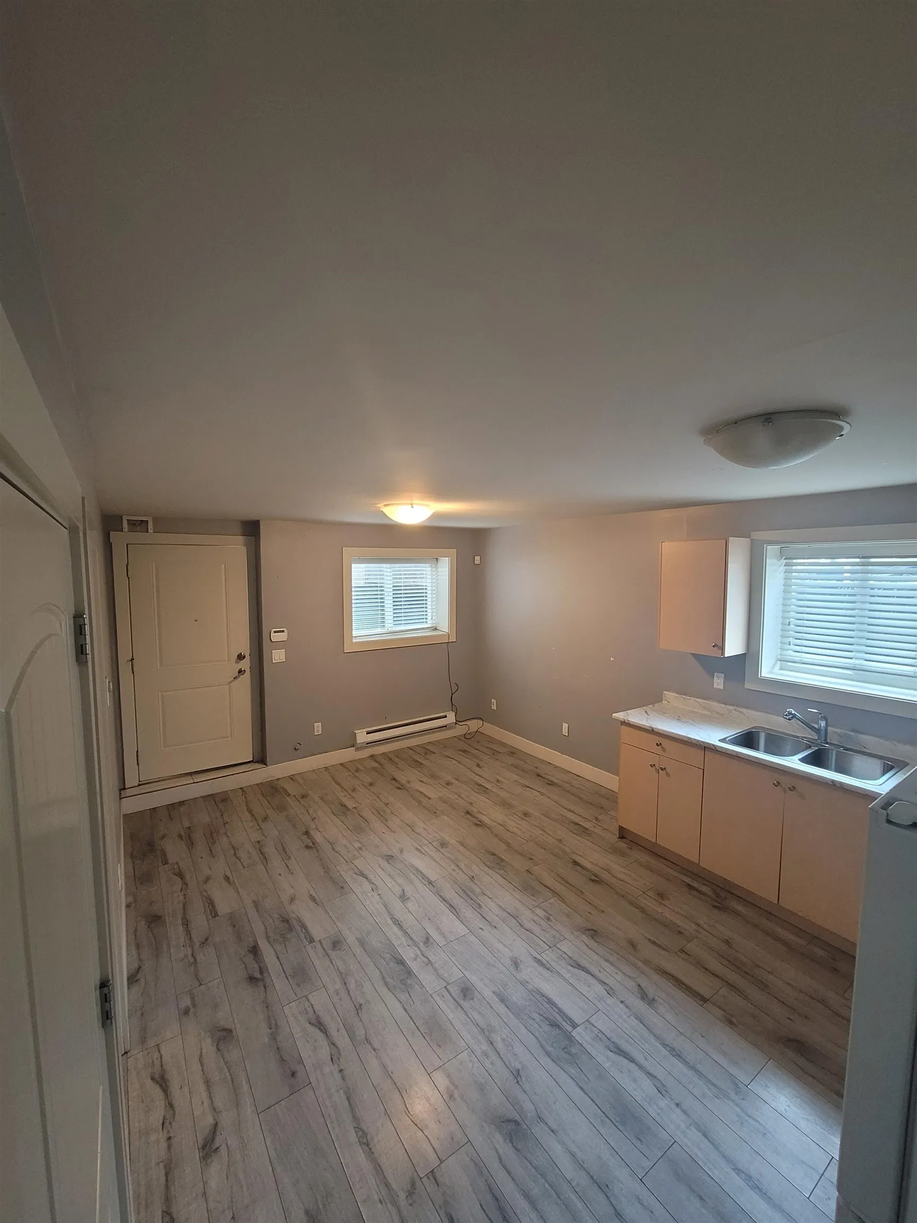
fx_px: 459
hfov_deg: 89.9
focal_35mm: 13
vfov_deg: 106.2
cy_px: 612
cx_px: 458
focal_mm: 2.2
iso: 400
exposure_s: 1/30
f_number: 2.2
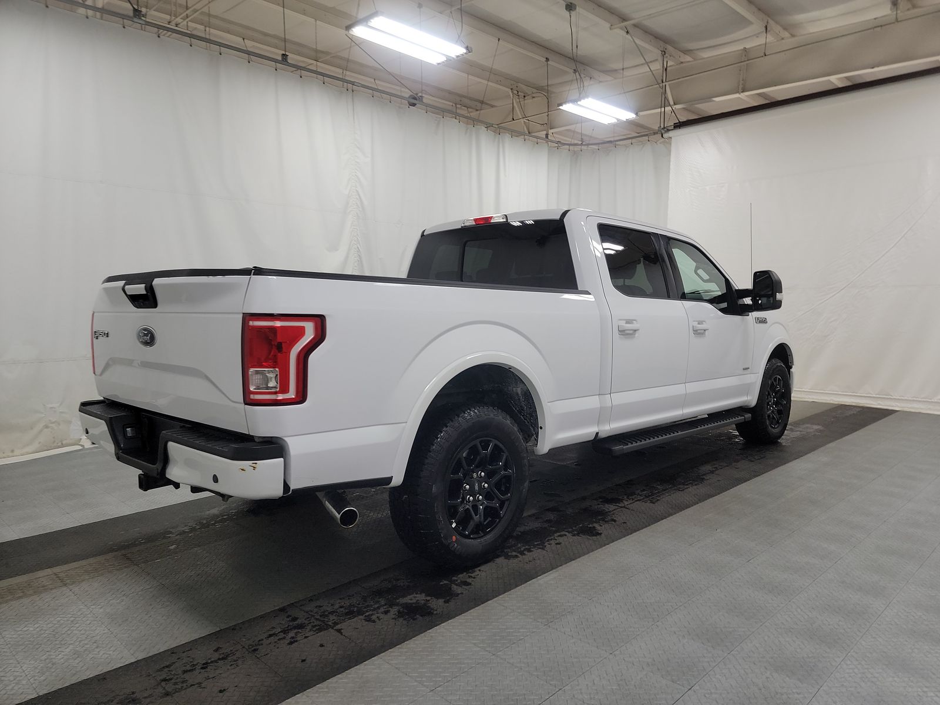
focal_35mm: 24
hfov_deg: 71.6
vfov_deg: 56.8
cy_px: 352
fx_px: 652
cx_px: 470
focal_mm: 6.7
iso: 140
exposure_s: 1/59
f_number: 1.8
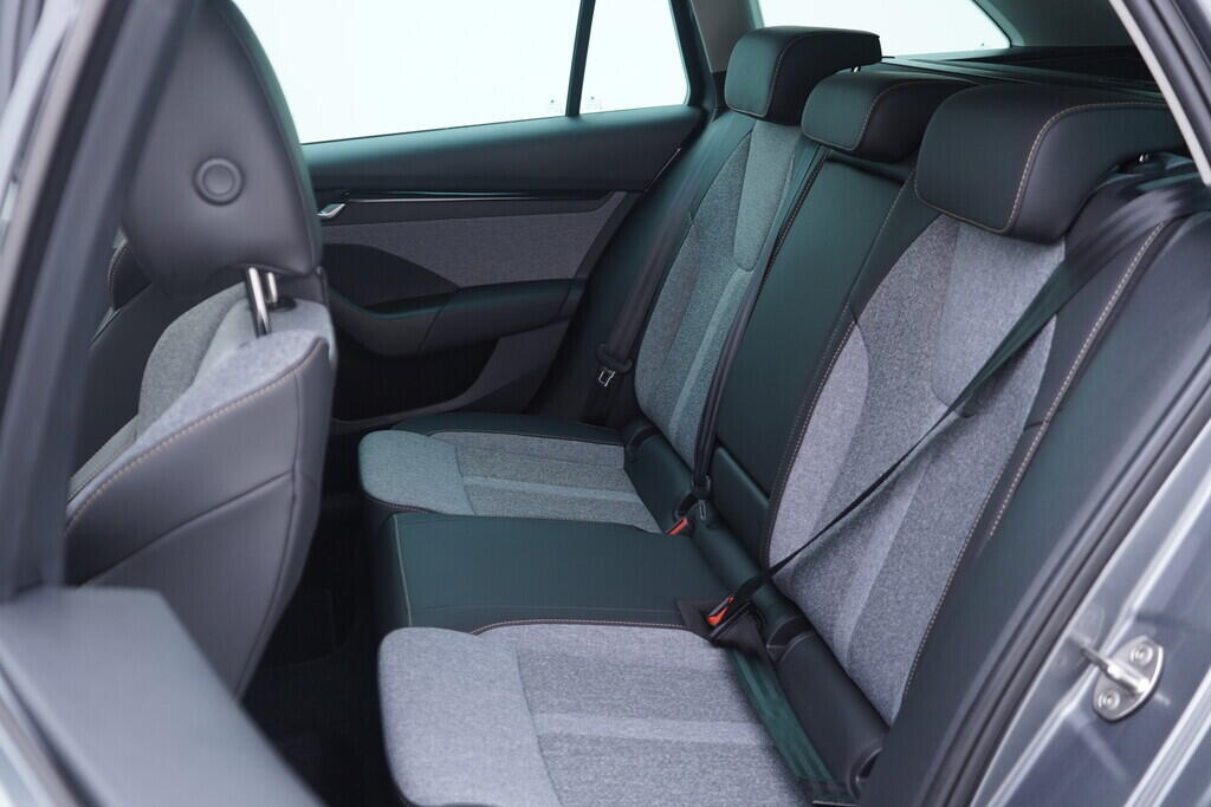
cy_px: 404
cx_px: 606
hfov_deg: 53.1
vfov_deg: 36.9
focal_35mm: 36
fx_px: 1211
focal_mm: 24
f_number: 2.8
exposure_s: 1/40
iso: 250
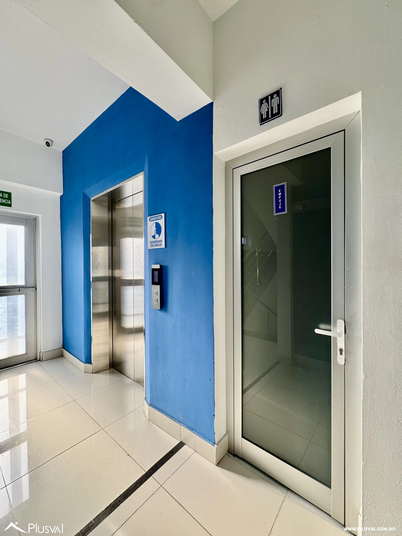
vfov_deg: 102.1
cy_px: 268
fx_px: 217
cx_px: 201
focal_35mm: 14
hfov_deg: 85.7
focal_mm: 2.22
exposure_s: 1/128
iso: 40
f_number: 2.2
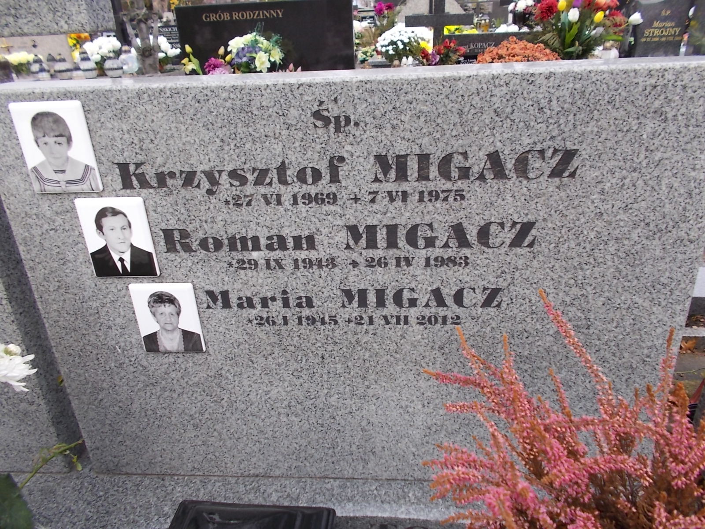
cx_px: 352
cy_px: 264
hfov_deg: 67.3
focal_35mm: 26
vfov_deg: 53.1
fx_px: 530
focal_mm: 4.6
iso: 80
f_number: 3.2
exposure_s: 1/160
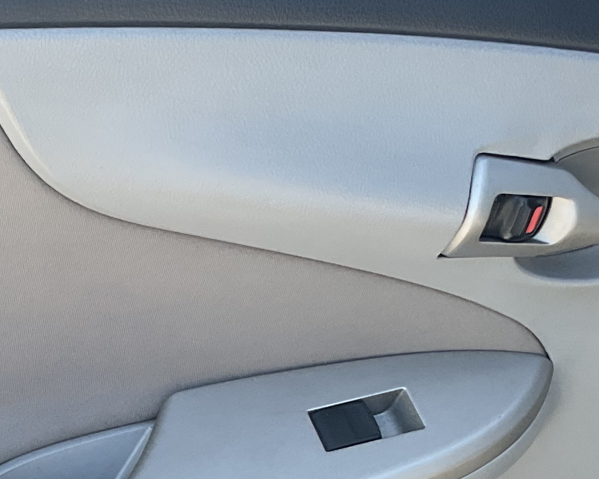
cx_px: 64
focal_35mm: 94
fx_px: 1666
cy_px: 465
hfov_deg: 20.0
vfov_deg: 16.1
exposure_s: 1/268
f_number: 1.8
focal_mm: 3
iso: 16
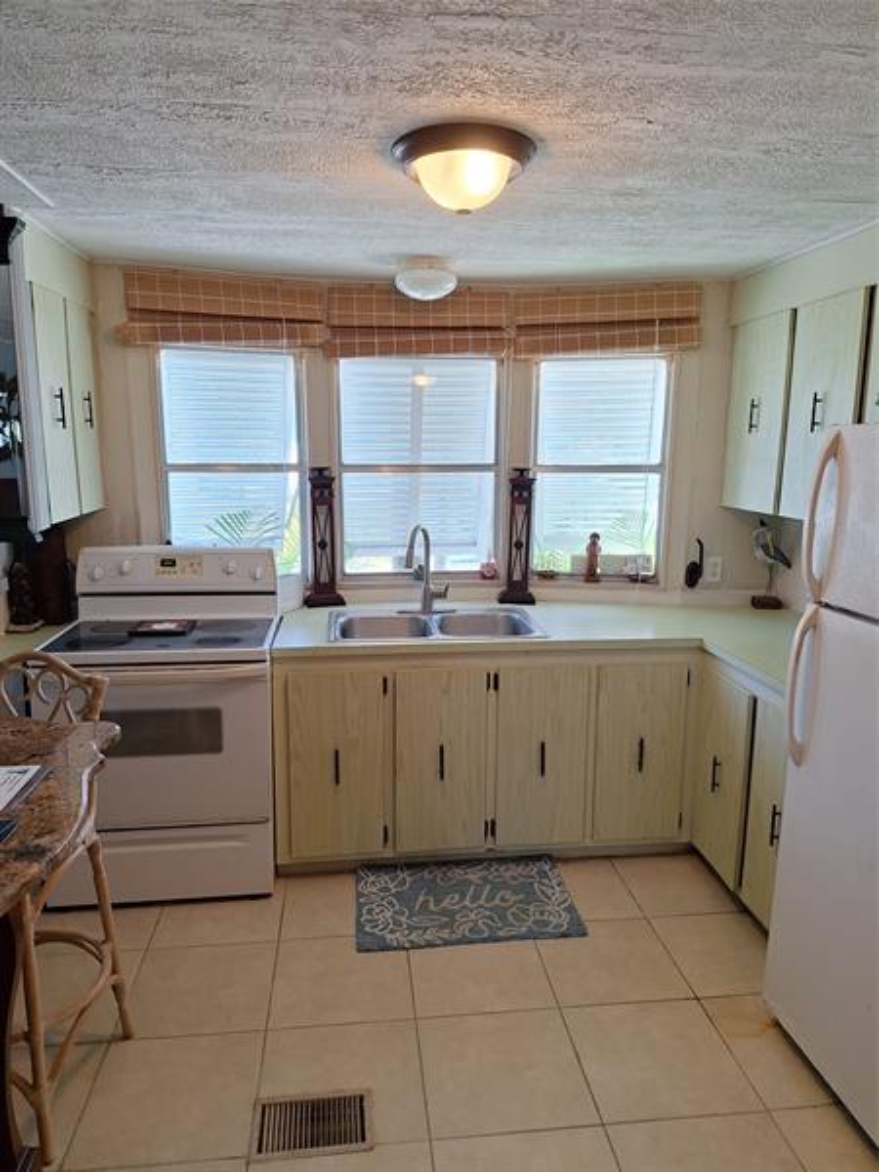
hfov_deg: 58.9
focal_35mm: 23
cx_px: 440
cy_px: 586
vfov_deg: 73.9
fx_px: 779
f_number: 1.8
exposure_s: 1/120
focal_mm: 5.54
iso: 40
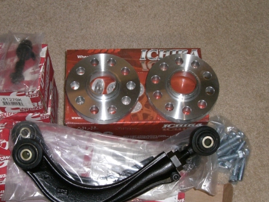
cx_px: 120
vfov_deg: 26.5
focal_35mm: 55
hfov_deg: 34.9
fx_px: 428
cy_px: 117
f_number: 2.7
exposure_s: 1/60
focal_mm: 6.2
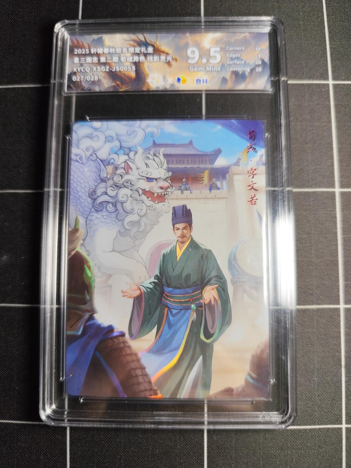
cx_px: 176
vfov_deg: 73.9
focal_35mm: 23
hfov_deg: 58.9
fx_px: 311
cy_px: 234
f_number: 1.65
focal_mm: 6.14
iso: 64
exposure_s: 1/100
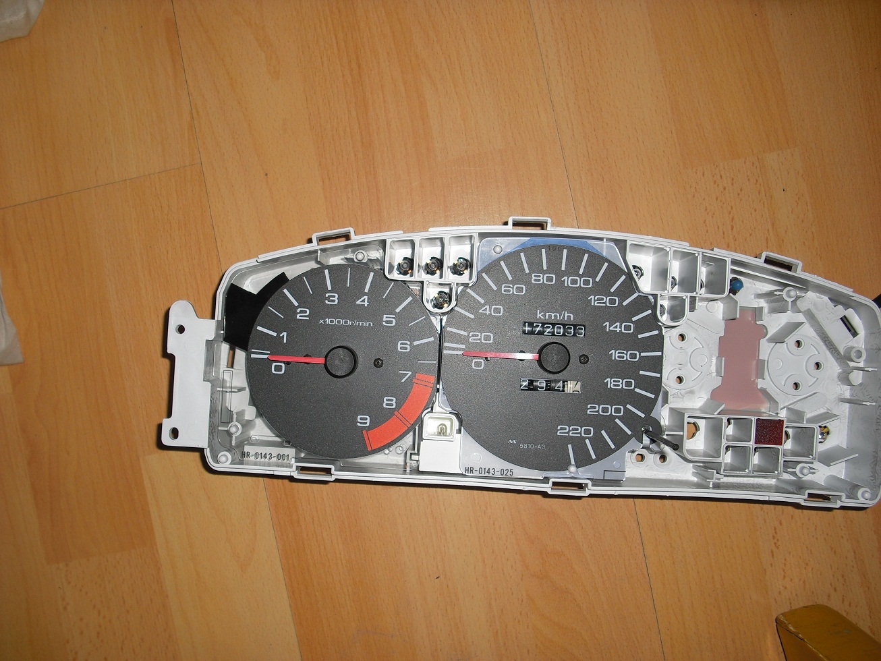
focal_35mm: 38
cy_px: 330
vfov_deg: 37.7
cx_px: 440
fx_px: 967
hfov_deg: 49.0
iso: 64
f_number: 2.8
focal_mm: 6.2
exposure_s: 1/60
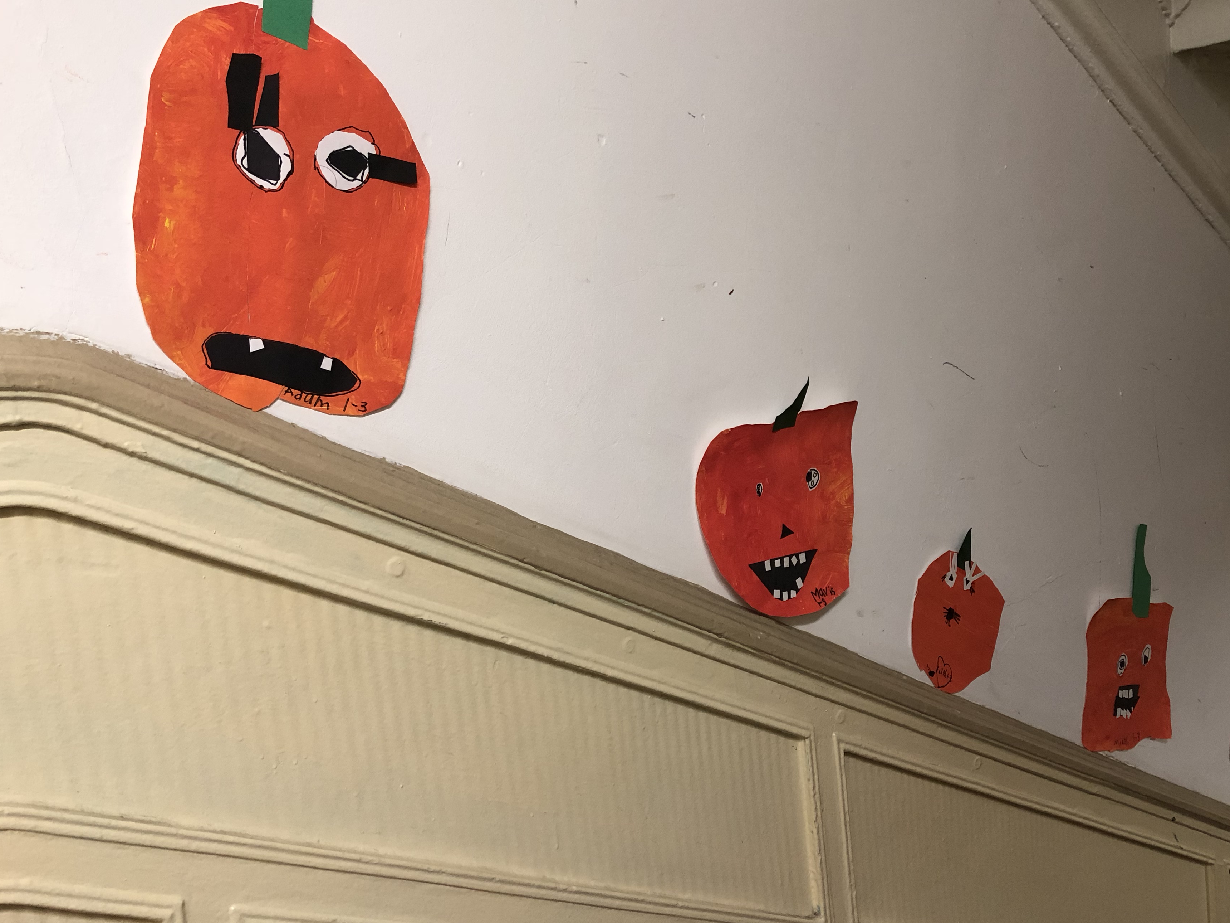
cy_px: 431
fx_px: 1208
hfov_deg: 53.9
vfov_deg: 41.8
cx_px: 678
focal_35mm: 34
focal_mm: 3.99
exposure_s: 1/60
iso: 200
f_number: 1.8
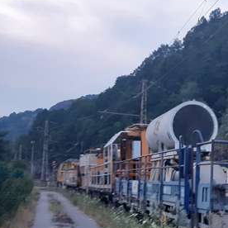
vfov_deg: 26.7
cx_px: 222
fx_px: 477
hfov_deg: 25.7
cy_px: 160
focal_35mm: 64
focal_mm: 3.92
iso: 250
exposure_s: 1/50
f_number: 1.7
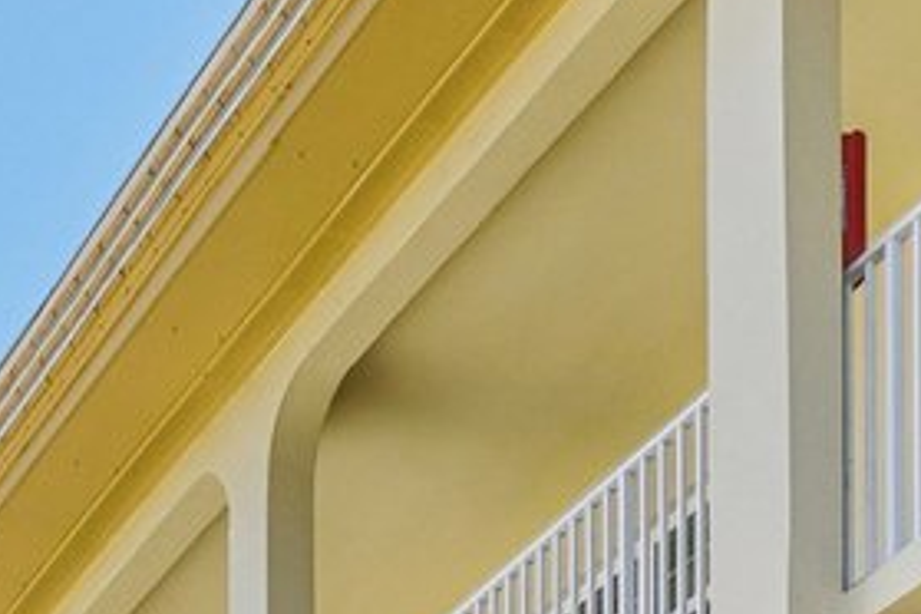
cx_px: 135
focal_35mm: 110
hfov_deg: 18.4
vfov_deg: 9.2
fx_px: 2814
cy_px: 1999
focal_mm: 10
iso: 100
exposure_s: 1/125
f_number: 8
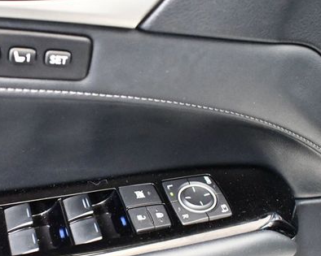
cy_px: 172
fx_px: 522
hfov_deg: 33.8
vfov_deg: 27.4
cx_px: 99
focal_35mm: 55
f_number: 3.5
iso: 10000
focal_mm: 18
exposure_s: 1/60
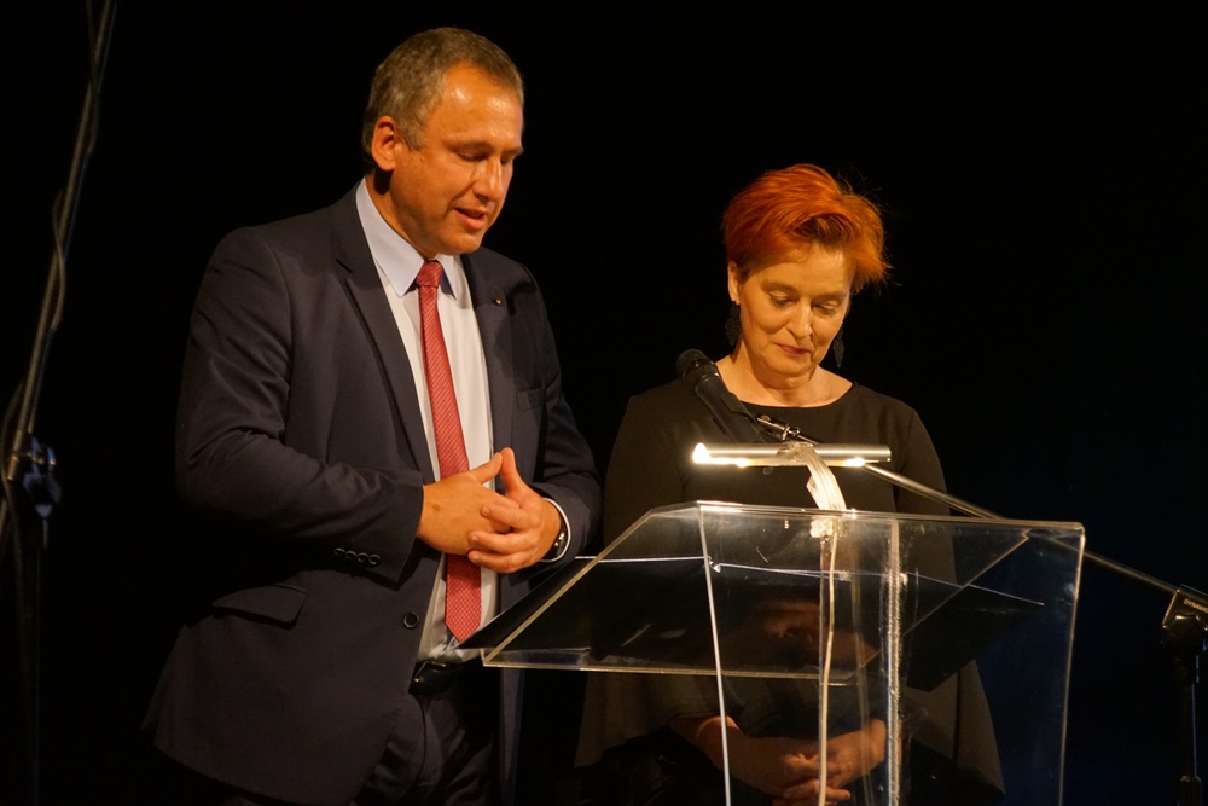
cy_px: 403
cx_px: 604
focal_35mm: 195
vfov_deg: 7.0
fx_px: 6544
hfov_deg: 10.5
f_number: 5.6
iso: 3200
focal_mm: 130
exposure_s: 1/20
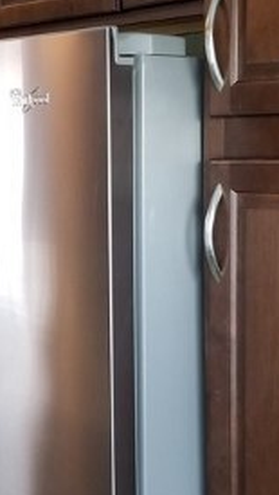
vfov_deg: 26.7
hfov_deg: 15.2
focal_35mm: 79
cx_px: 40
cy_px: 331
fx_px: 1037
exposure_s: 1/15
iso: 250
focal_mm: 4.25
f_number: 1.7
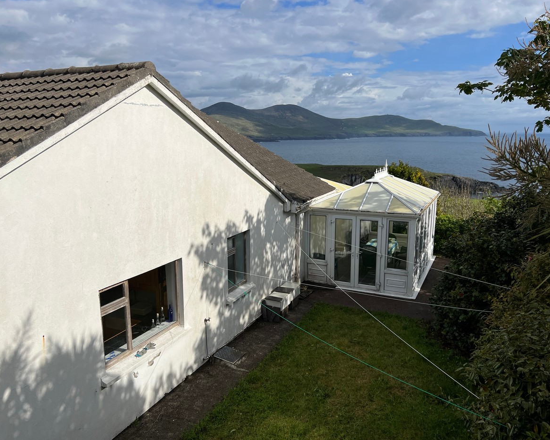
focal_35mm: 28
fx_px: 456
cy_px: 225
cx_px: 279
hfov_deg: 62.2
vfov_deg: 51.5
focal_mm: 5.7
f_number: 1.5
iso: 50
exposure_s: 1/11364
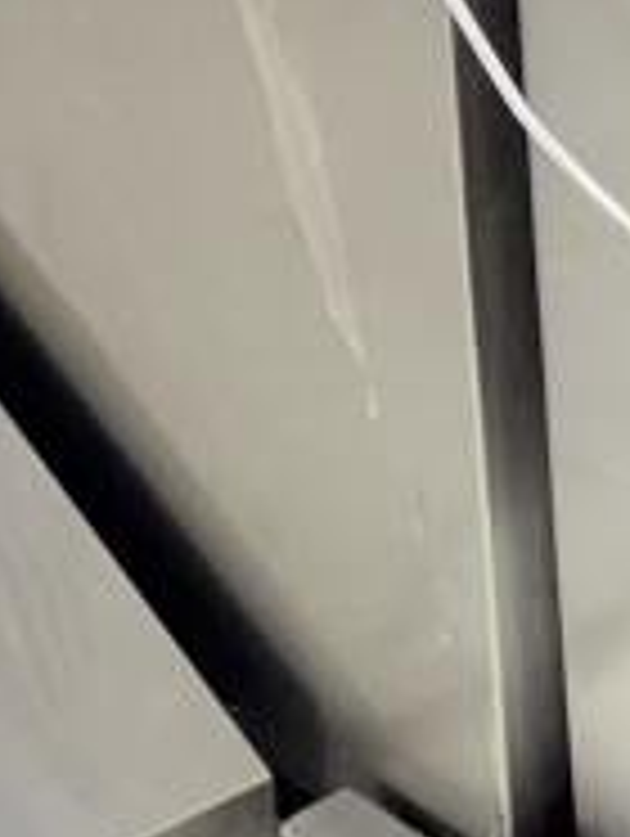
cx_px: 1683
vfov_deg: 13.3
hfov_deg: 9.5
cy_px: -698
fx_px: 3196
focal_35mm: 132
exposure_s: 1/120
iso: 200
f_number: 1.78
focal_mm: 6.76
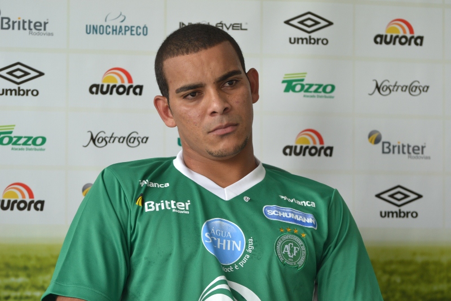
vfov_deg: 11.4
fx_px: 1503
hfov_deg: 17.1
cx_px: 226
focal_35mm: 120
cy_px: 150
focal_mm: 80
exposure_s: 1/200
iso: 400
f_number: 4.5
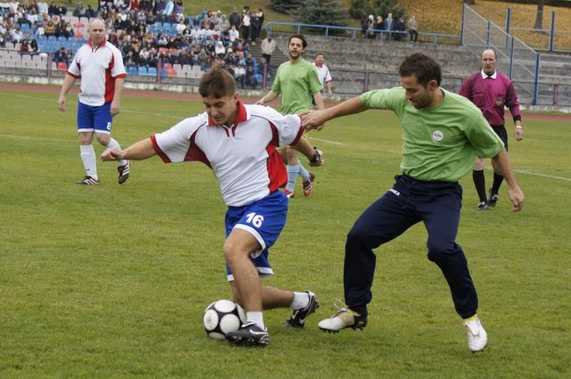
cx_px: 286
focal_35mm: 112
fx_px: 1783
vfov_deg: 12.2
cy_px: 190
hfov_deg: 18.2
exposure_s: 1/1250
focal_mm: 75
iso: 1600
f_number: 5.6
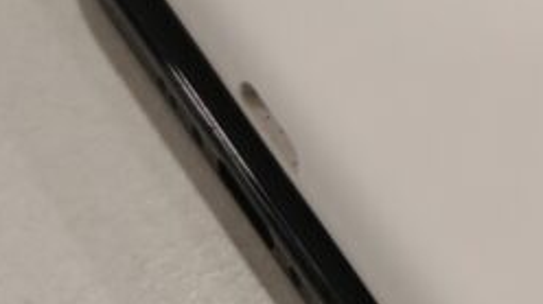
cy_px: -77
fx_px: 2978
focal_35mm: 207
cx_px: 1005
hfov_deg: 9.8
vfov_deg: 5.8
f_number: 1.6
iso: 125
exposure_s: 1/50
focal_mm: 5.4
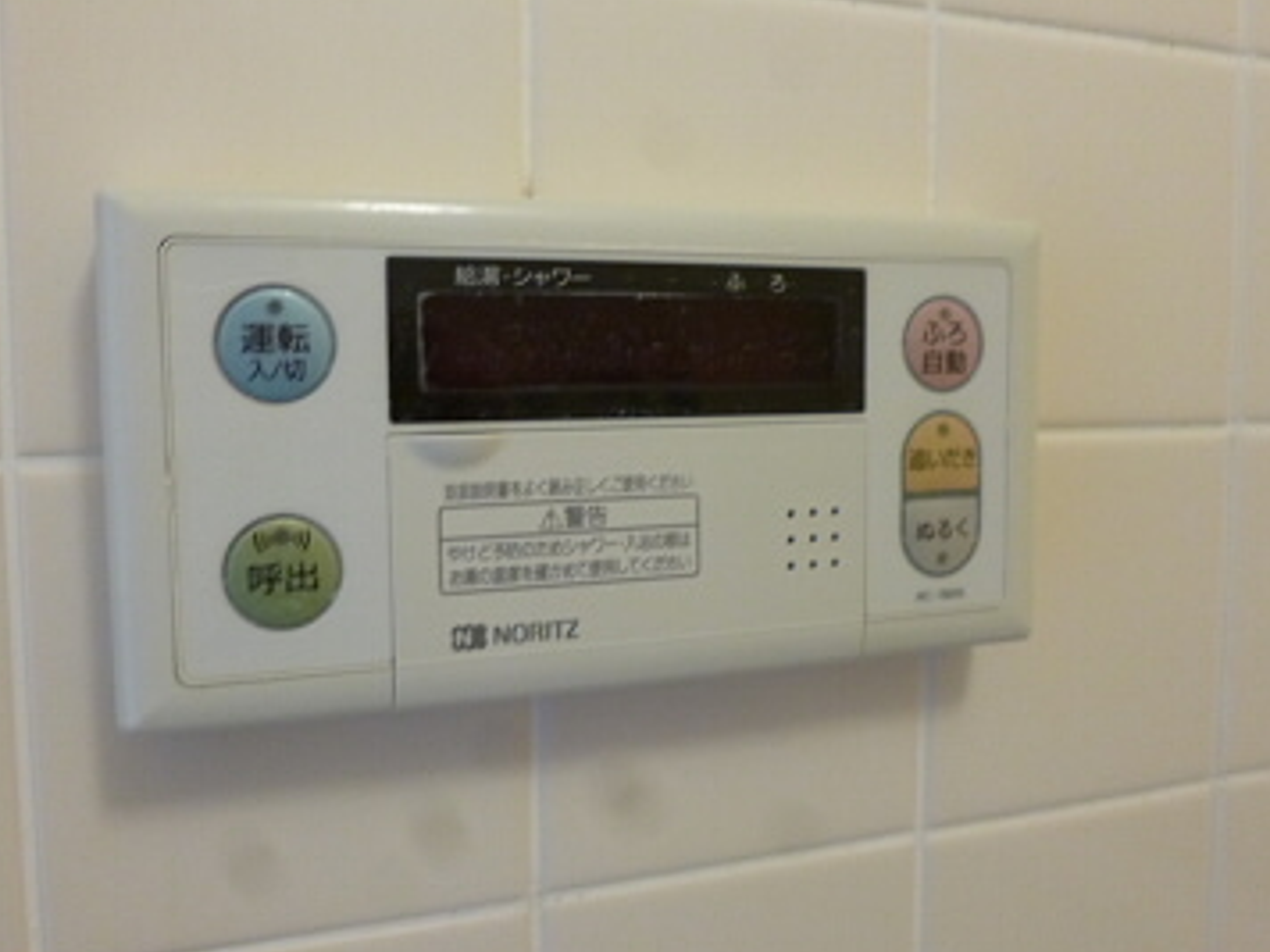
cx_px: 596
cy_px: 462
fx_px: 1064
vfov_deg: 48.2
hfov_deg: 61.6
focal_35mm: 29
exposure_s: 1/13
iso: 400
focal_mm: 4.3
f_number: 2.5
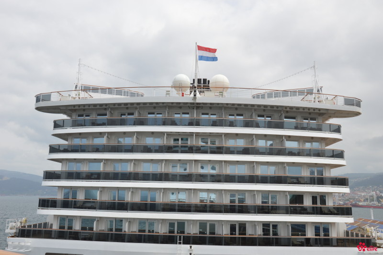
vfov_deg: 35.4
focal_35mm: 38
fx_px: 399
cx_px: 192
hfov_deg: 51.3
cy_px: 128
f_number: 9
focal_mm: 25
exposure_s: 1/320
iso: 100
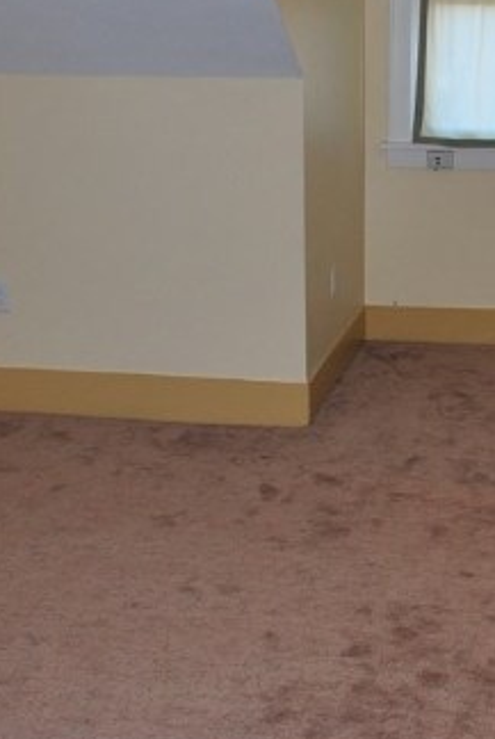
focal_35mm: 64
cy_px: 335
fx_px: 1316
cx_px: 503
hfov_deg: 20.6
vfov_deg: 31.4
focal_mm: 18
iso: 200
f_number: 3.5
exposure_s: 1/60
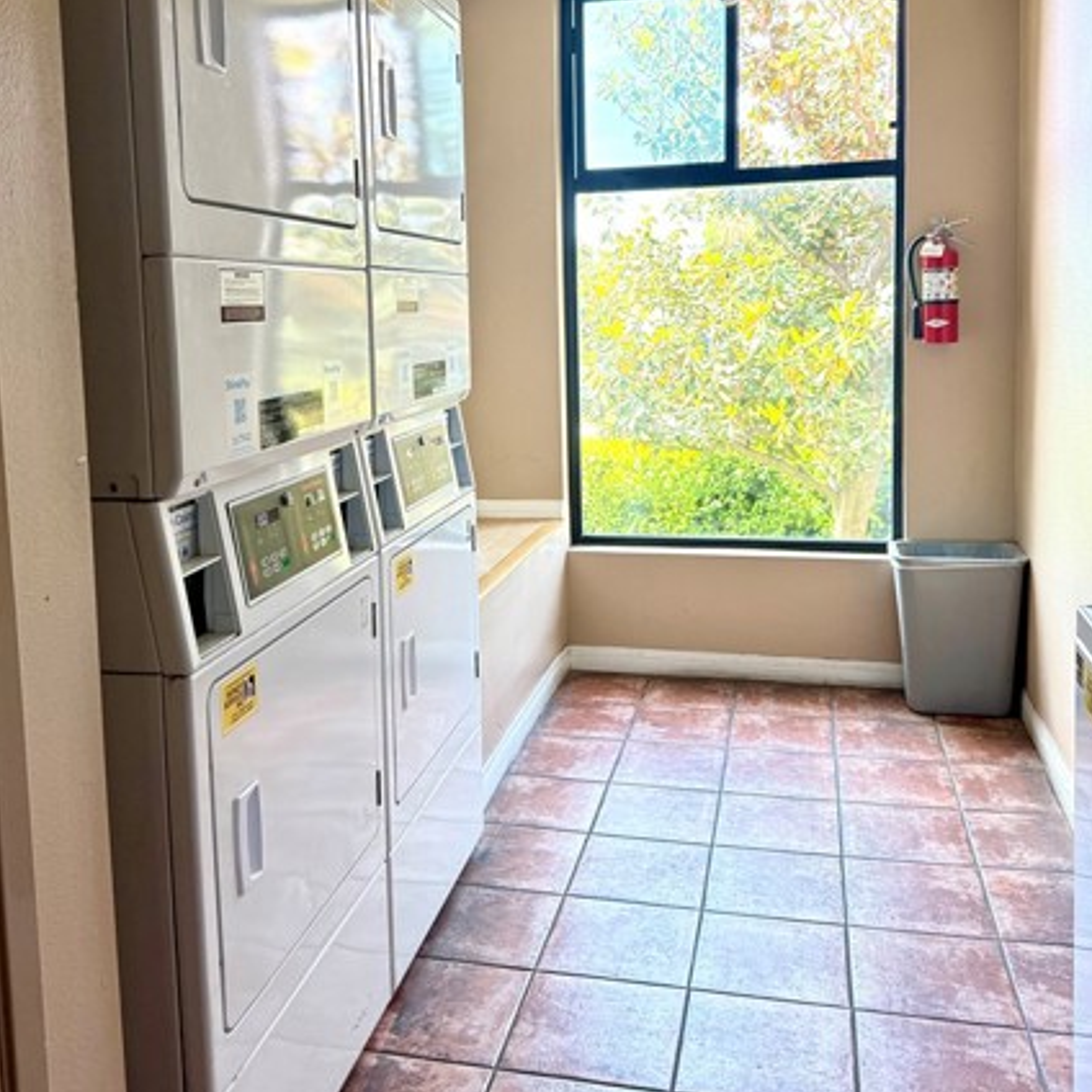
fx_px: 1142
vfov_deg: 50.6
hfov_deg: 51.1
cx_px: 531
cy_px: 410
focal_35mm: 32
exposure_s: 1/121
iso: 160
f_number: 1.78
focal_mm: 6.76
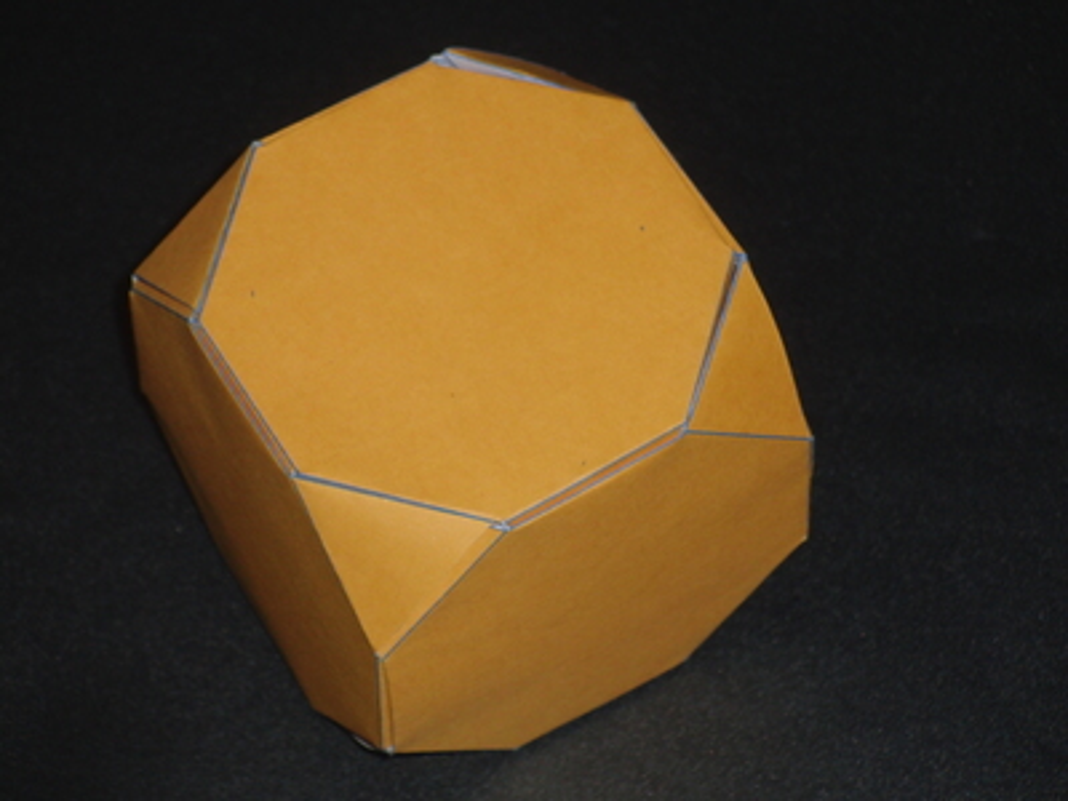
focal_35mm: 185
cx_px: 534
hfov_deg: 10.7
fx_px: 5708
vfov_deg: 8.0
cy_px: 400
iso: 100
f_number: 4.5
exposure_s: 1/15
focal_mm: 32.1
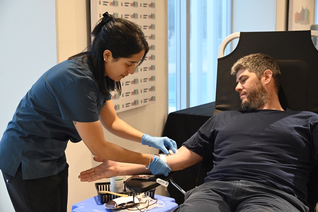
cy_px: 106
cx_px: 159
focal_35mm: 57
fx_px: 504
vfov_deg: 23.8
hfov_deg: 35.0
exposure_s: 1/80
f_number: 5.6
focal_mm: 57
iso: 3200
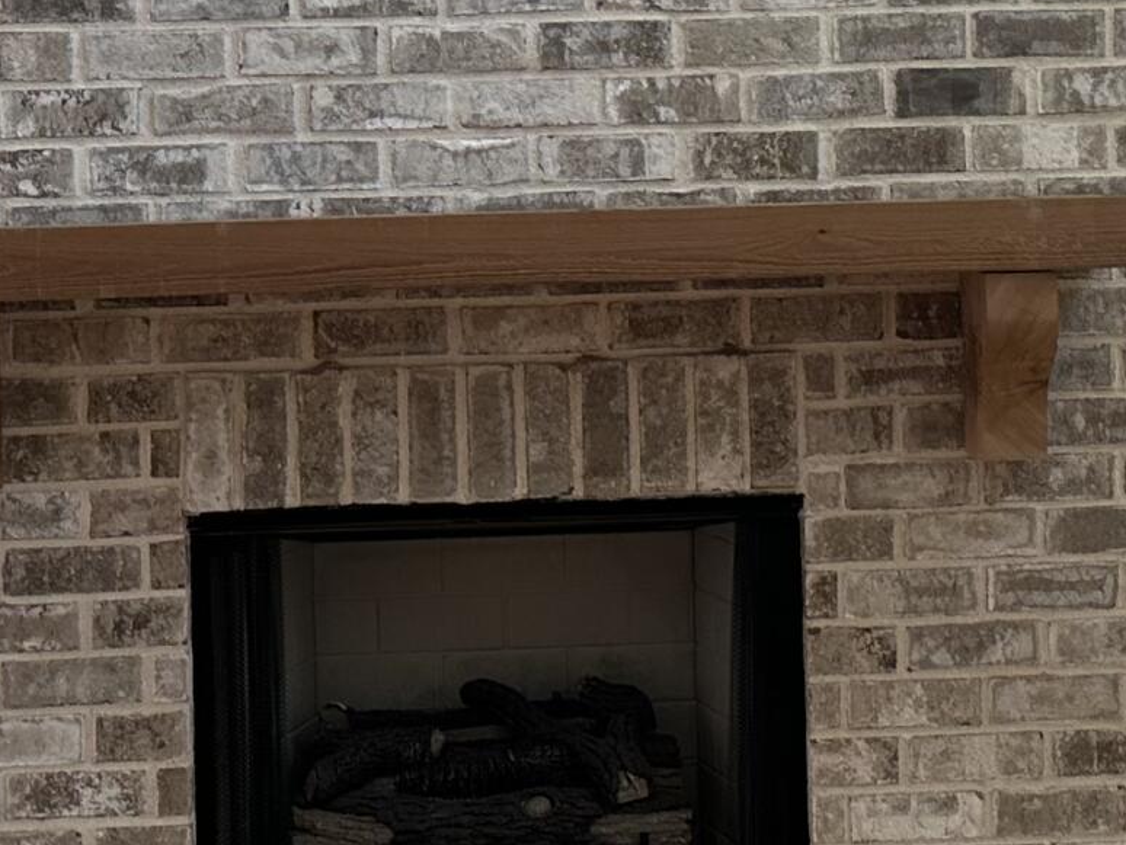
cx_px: 704
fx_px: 3026
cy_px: 180
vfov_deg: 15.8
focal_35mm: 93
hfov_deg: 21.0
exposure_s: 1/120
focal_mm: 6.86
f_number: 1.78
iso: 100
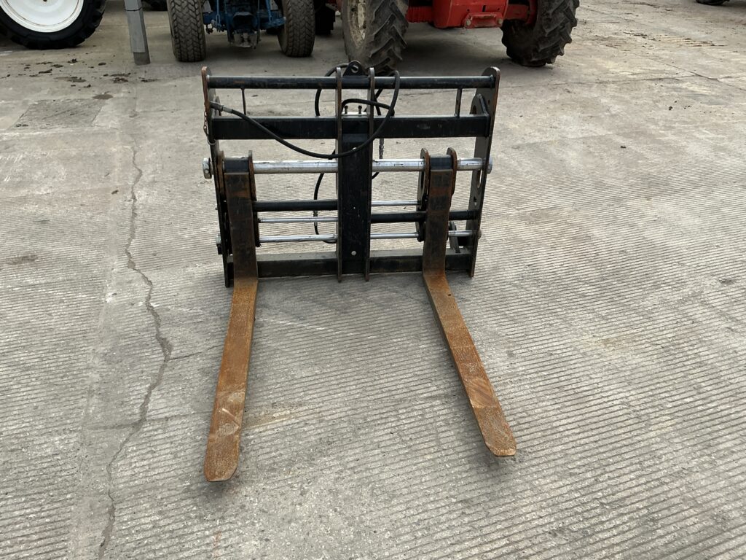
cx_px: 373
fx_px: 603
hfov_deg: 63.4
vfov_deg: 49.7
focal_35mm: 28
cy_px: 280
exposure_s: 1/1055
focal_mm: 3
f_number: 1.8
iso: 25
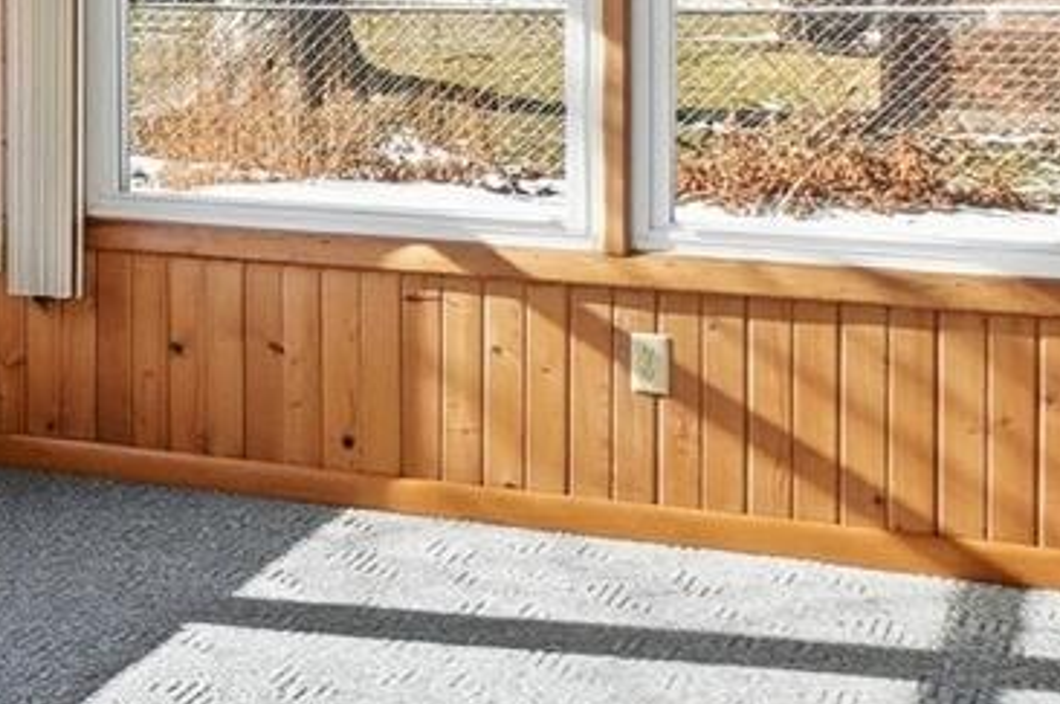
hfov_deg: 22.0
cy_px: -120
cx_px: -365
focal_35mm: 82
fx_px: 2411
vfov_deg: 16.0
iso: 100
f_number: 4
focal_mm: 10
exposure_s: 1/4000
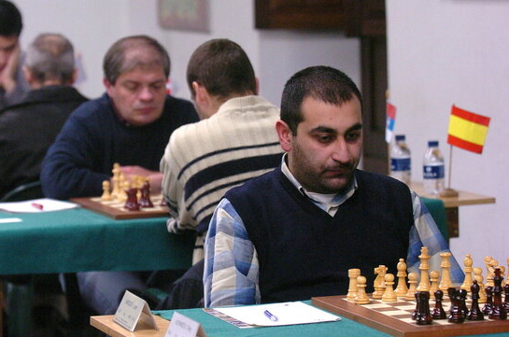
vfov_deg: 8.5
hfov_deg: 12.9
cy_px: 167
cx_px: 186
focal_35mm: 160
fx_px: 2258
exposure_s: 1/60
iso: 640
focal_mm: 80
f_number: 2.8
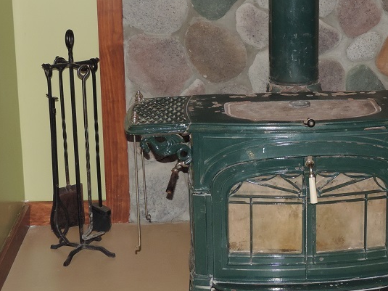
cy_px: 102
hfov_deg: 21.5
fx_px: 1009
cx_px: 310
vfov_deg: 16.4
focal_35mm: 90
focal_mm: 8.3
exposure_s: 1/40
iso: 250
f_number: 3.5
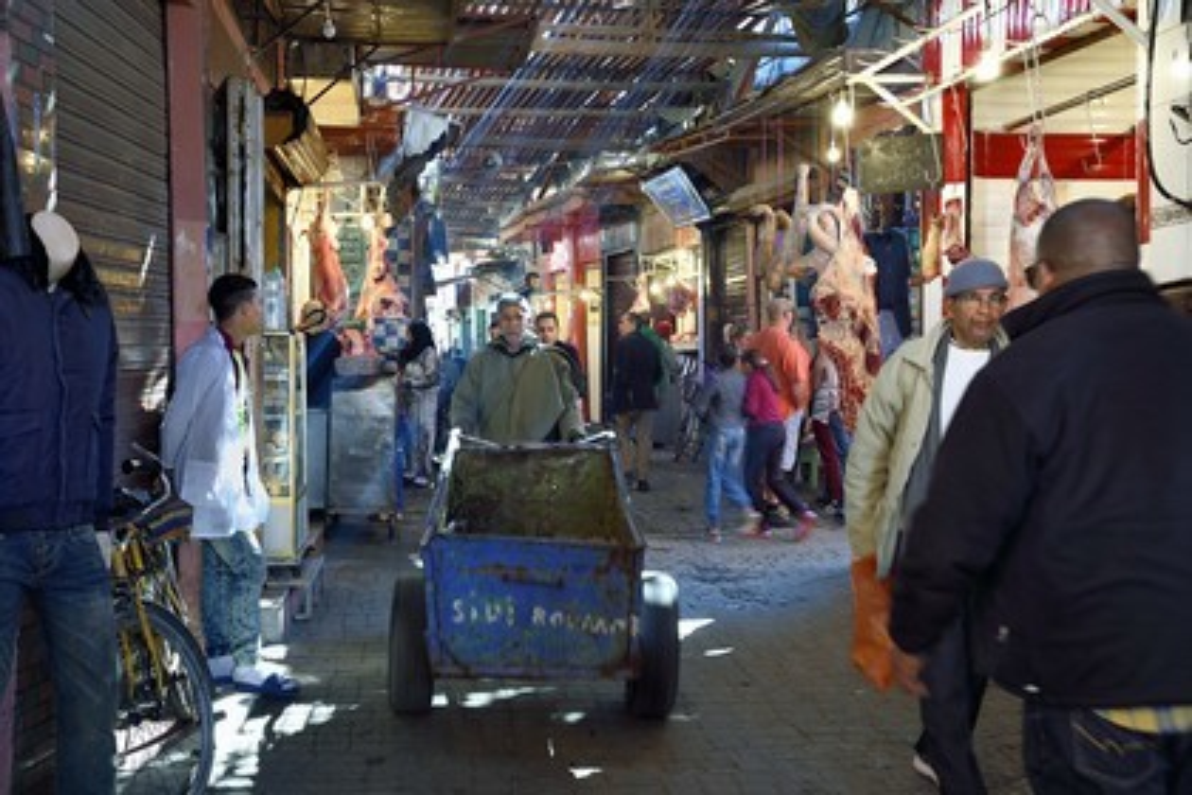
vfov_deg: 31.9
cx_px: 596
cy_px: 398
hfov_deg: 46.4
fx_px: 1391
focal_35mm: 42
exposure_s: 1/20
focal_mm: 42
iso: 400
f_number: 6.3
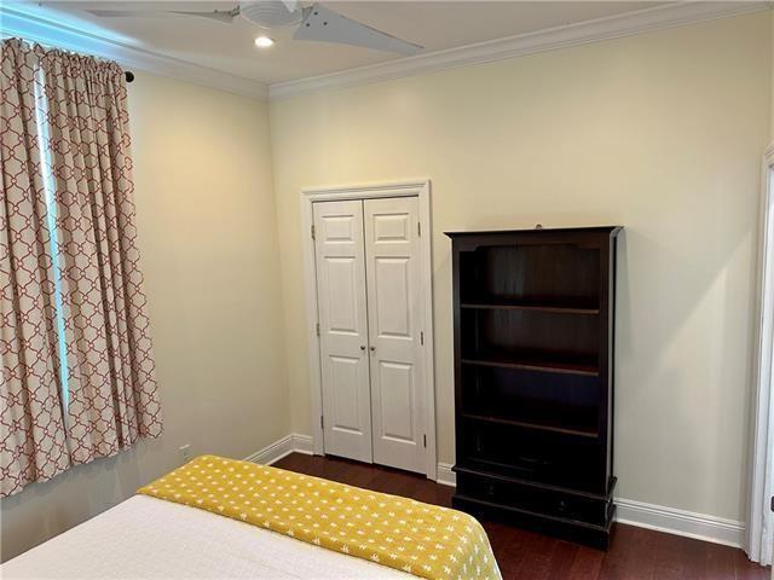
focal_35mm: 24
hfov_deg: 71.6
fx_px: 537
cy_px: 290
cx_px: 387
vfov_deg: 56.8
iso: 160
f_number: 1.78
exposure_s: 1/60
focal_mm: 6.86
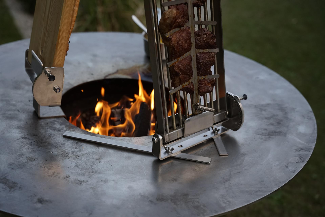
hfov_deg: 41.3
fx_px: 431
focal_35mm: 48
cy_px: 108
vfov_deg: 28.2
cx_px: 162
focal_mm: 47.8
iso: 1000
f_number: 3.2
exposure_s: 1/250
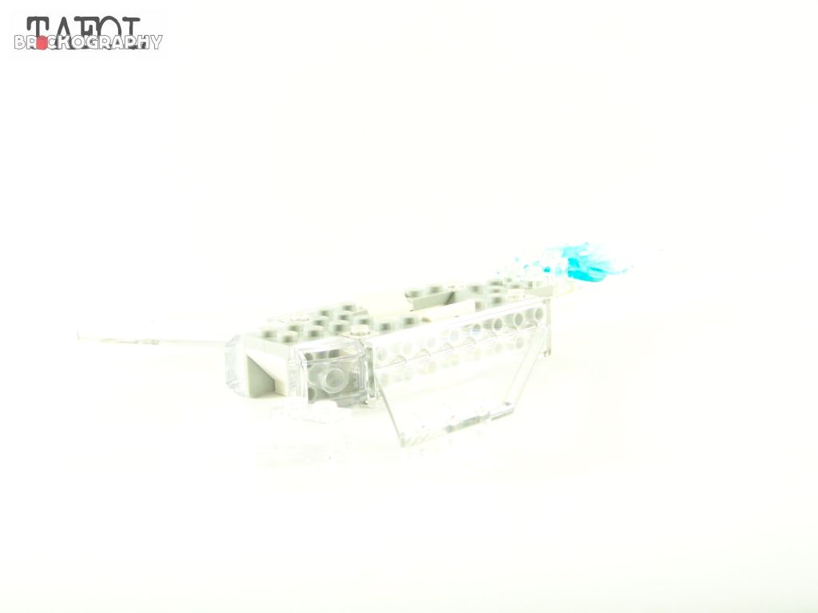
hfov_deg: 37.5
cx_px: 409
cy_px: 306
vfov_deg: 28.6
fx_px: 1205
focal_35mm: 51
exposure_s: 1/60
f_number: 4
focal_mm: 8.5
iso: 400
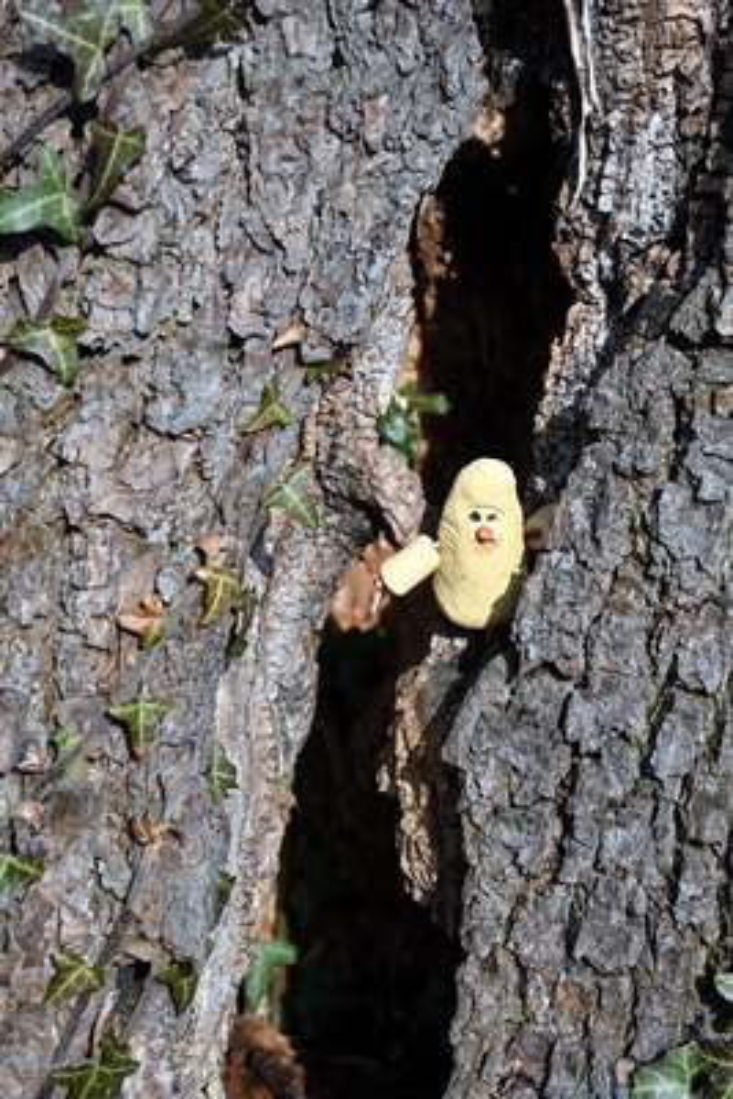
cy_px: 550
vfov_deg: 29.9
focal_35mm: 68
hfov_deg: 20.2
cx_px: 366
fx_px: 2060
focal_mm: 45
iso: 100
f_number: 6.3
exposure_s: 1/320
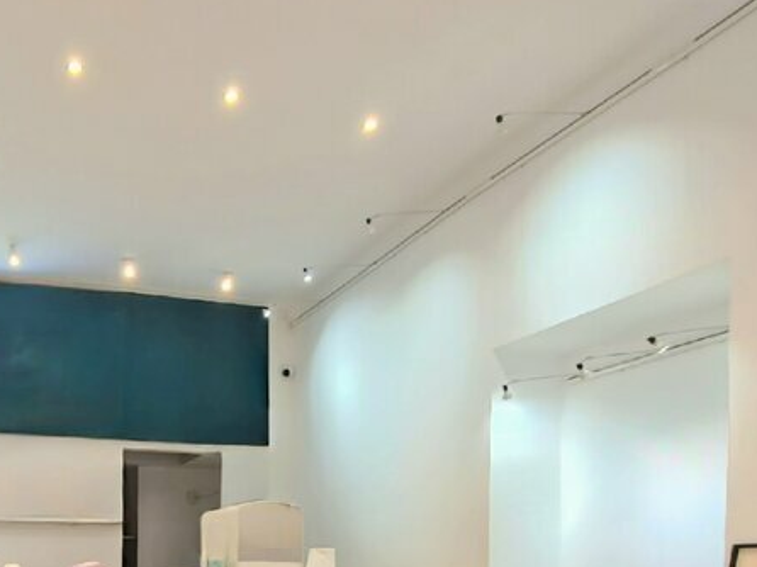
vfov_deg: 41.8
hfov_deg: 57.0
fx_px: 612
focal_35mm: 28
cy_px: 589
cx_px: 114
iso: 80
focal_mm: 2.22
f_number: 2.2
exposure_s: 1/50
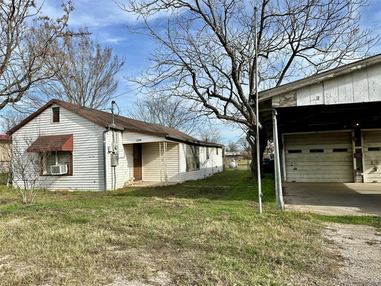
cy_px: 143
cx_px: 190
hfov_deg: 71.6
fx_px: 264
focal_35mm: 24
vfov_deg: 56.8
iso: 80
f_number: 1.78
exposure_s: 1/4762
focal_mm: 6.86
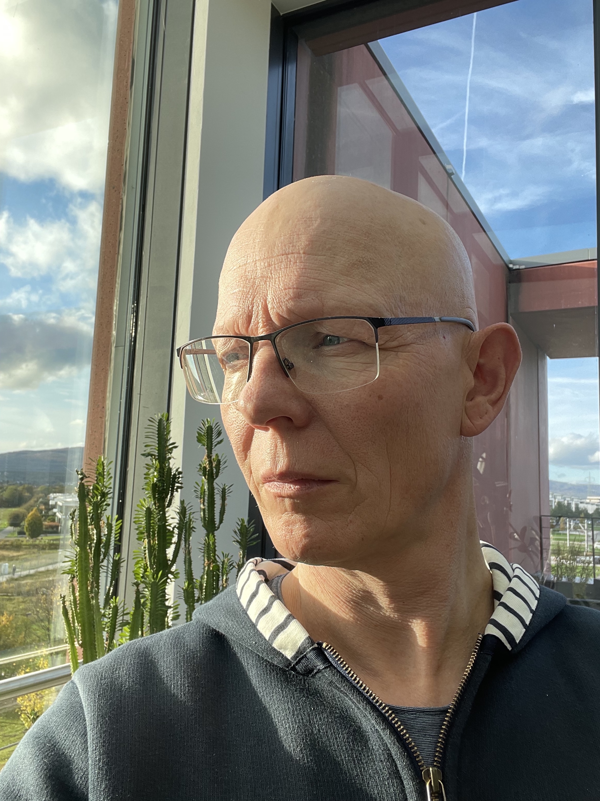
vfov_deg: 60.0
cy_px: 400
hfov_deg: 46.8
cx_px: 300
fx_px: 693
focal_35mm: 30
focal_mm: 2.71
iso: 25
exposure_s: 1/126
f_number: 2.2
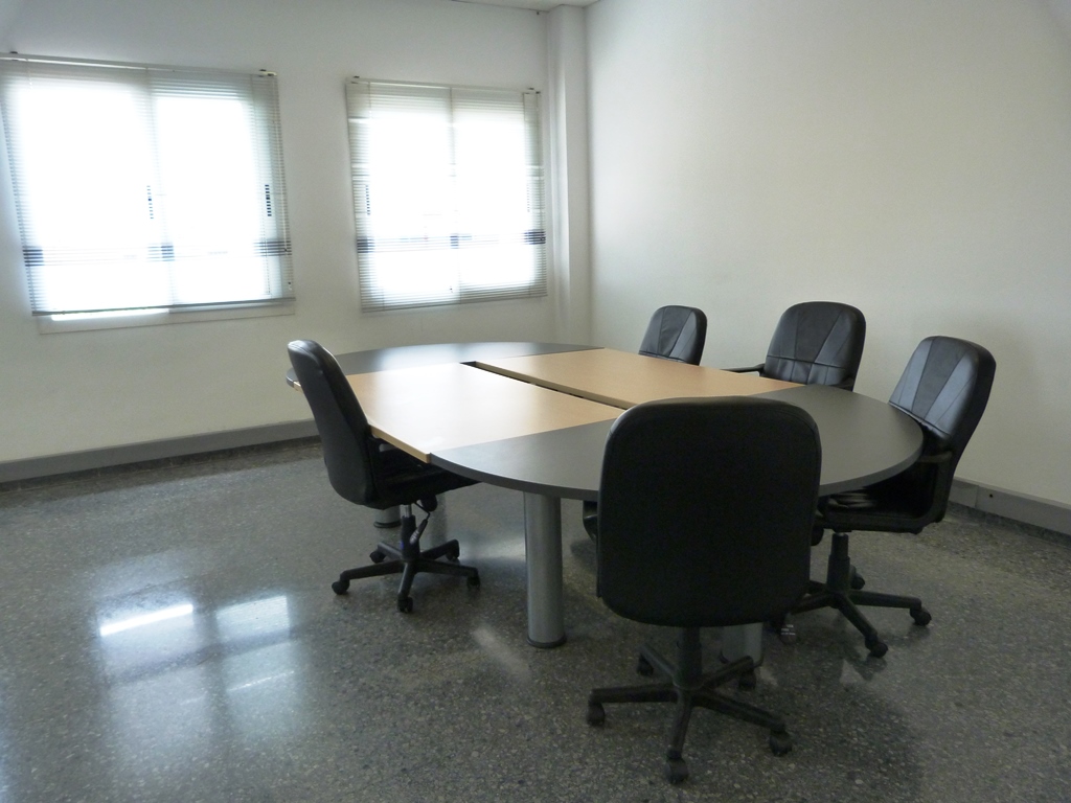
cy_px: 402
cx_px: 536
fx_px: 773
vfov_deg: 54.9
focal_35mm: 25
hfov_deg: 69.4
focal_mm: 4.5
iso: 250
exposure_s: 1/60
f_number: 2.8
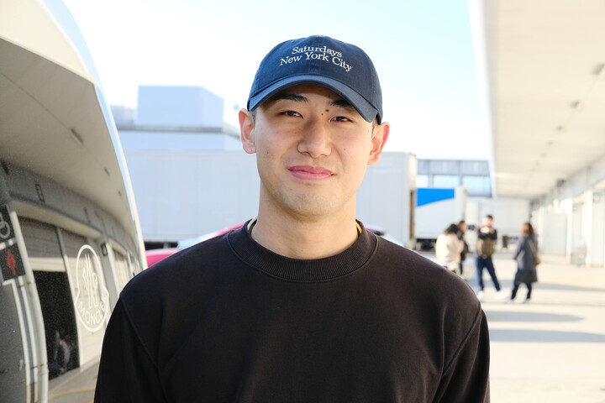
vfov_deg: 25.5
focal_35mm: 53
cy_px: 202
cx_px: 302
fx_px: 891
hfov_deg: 37.5
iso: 320
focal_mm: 35
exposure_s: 1/150
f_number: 6.4
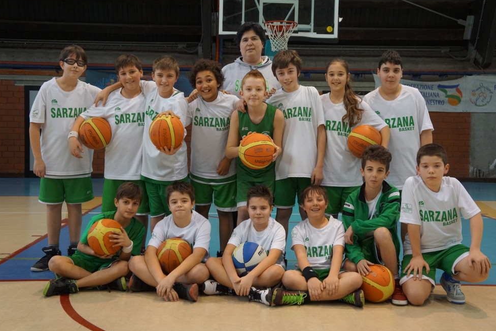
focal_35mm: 46
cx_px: 252
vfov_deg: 29.5
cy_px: 165
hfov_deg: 43.1
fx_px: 627
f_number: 4
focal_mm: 29
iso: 1000
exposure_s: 1/160
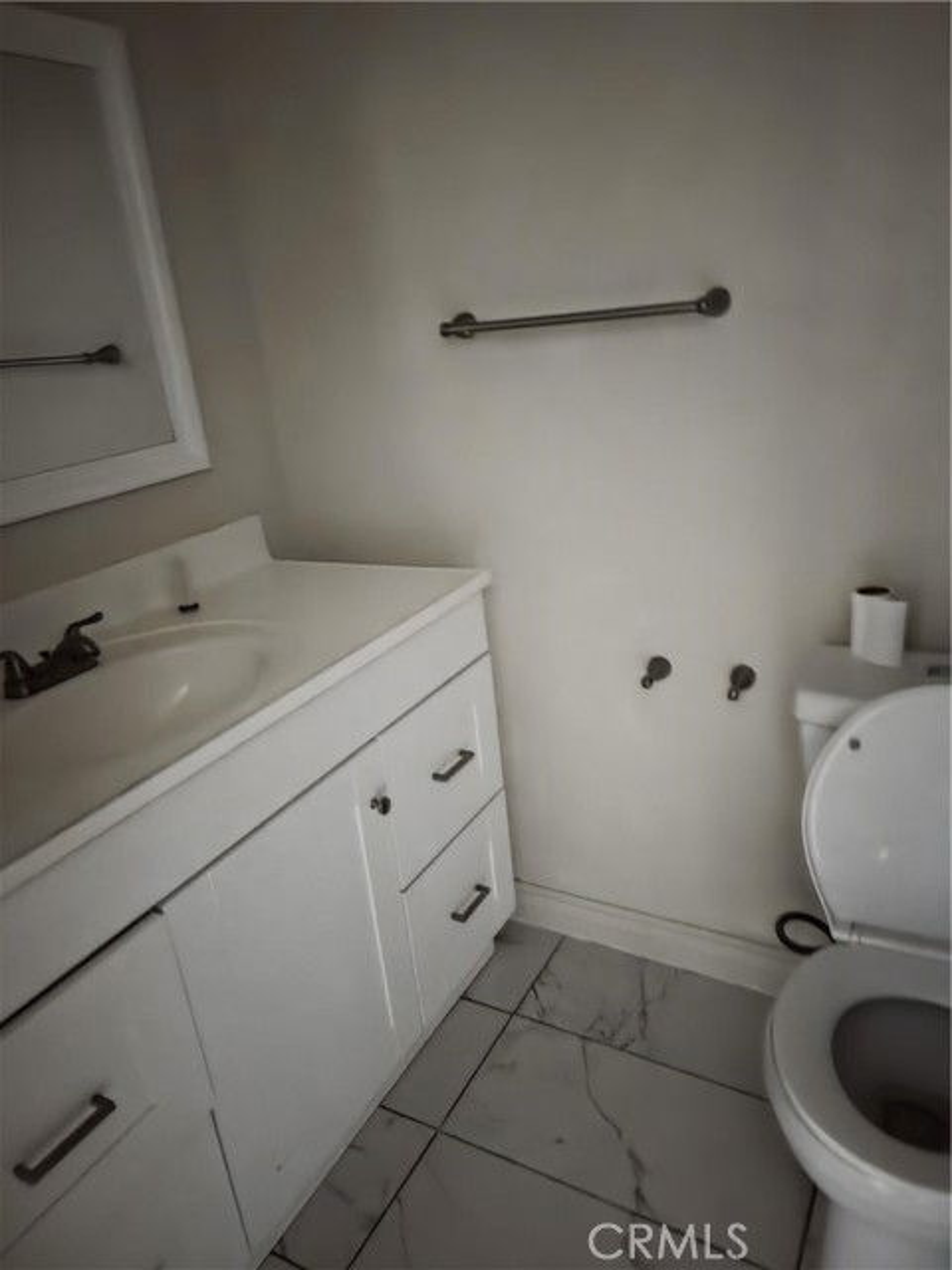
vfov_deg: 73.9
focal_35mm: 23
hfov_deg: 58.9
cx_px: 476
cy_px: 635
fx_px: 843
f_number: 1.7
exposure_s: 1/20
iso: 2000
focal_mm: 6.3
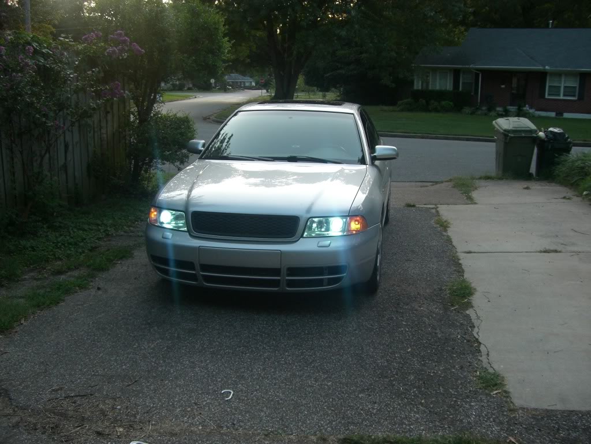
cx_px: 296
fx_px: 649
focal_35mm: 38
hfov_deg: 49.0
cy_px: 222
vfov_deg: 37.7
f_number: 2.7
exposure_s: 1/160
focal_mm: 6.2
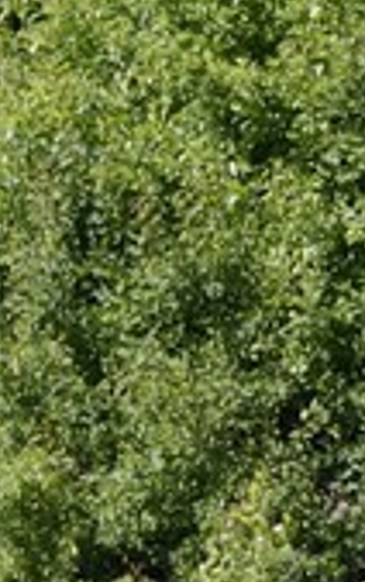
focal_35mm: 1925
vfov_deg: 1.1
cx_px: -2352
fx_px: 30560
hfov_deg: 0.7
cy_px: 14
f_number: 5
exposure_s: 1/640
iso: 200
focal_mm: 200
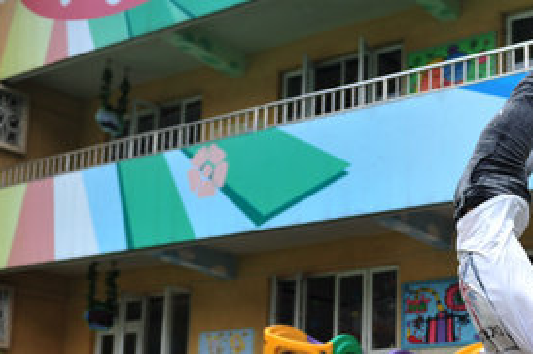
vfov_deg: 19.2
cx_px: 440
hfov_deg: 28.2
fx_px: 1035
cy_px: 295
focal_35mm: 70
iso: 100
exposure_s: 1/400
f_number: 2.8
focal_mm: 32
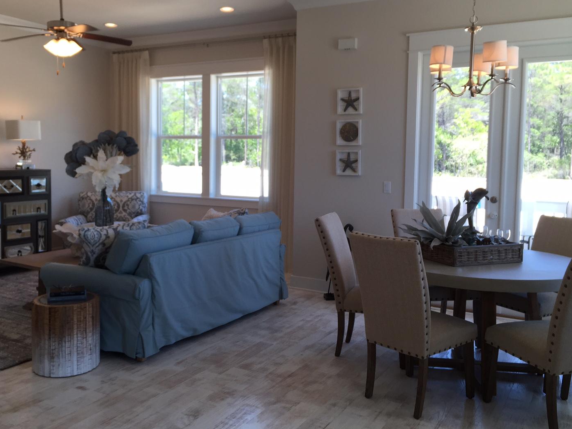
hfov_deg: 53.9
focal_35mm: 34
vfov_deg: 41.8
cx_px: 262
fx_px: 562
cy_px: 197
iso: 32
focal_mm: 4.15
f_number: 2.2
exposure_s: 1/120
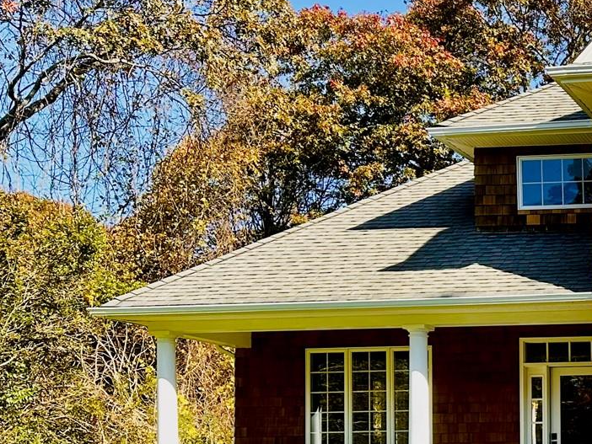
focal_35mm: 70
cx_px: 816
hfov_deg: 23.7
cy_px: 446
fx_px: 1198
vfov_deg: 20.4
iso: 80
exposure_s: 1/1880
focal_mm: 6.86
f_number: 1.78
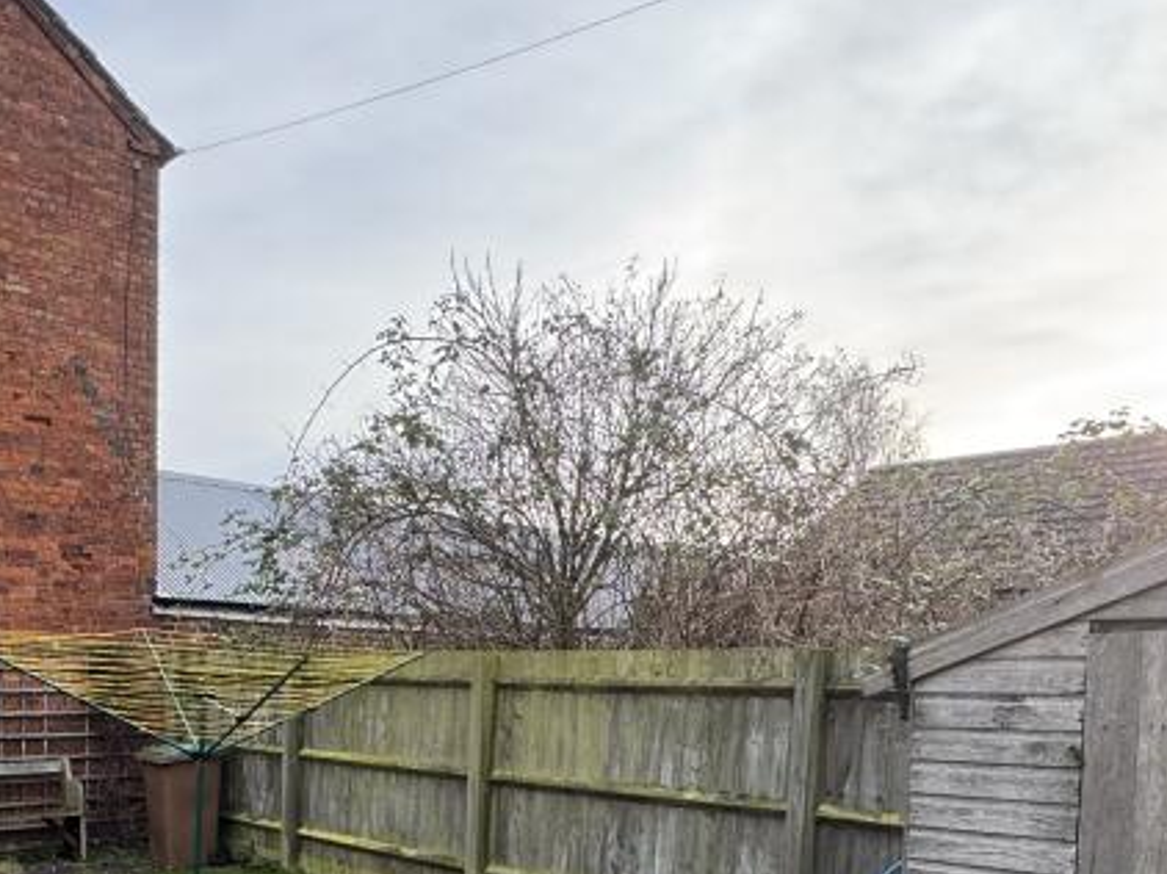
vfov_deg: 38.4
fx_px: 1146
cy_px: 810
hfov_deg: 52.5
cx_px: 351
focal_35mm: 34
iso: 40
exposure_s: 1/229
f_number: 2.2
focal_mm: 2.22
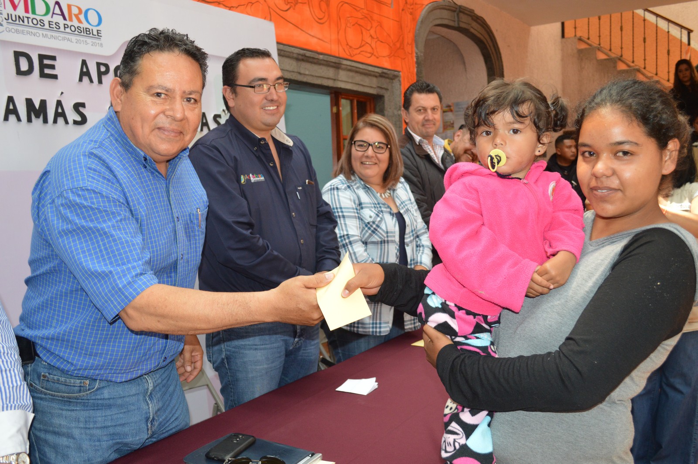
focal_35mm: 33
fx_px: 639
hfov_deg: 57.3
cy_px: 232
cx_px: 349
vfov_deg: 39.9
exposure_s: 1/80
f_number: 5
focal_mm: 22
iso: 800
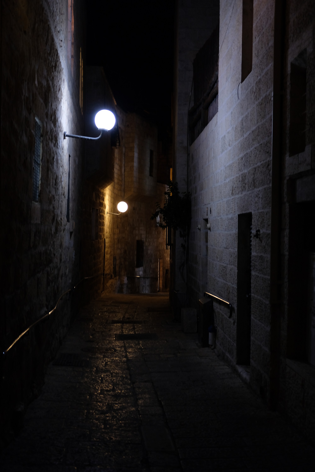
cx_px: 158
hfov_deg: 29.9
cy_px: 236
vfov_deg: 43.6
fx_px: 591
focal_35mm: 45
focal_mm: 30.2
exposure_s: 1/15
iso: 1000
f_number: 3.6
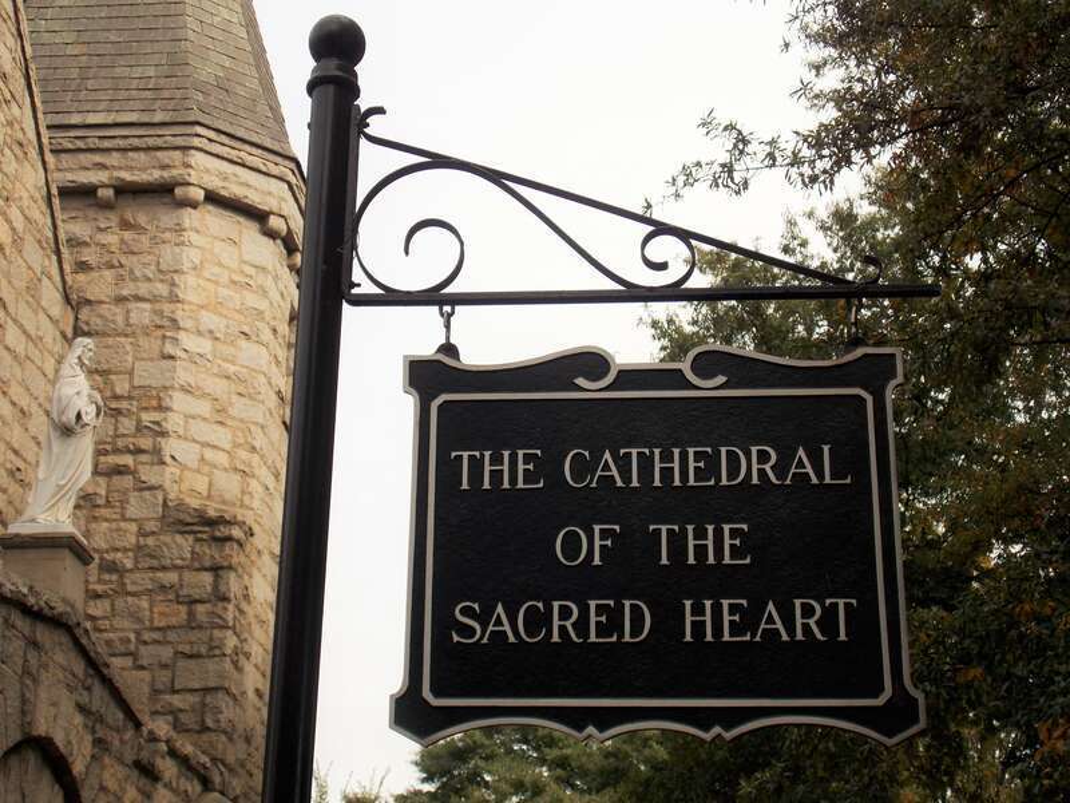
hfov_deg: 32.7
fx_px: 1824
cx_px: 535
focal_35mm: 59
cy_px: 402
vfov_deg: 24.8
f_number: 4
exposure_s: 1/400
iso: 80
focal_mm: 10.5
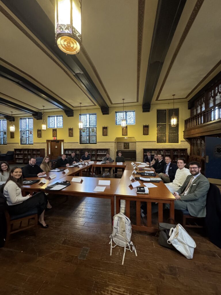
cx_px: 110
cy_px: 148
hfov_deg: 85.7
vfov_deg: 102.1
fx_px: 119
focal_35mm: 14
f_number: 2.2
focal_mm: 2.22
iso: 640
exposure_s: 1/60
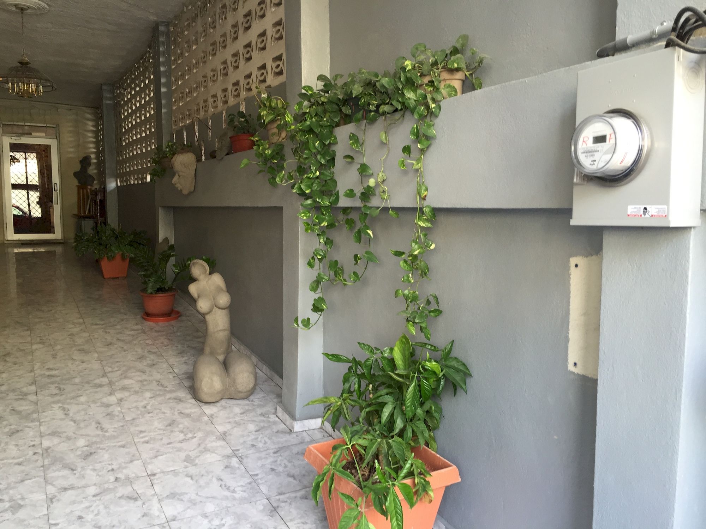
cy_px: 264
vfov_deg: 48.2
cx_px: 353
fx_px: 591
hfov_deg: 61.7
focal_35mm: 29
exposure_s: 1/30
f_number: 2.2
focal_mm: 4.15
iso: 64
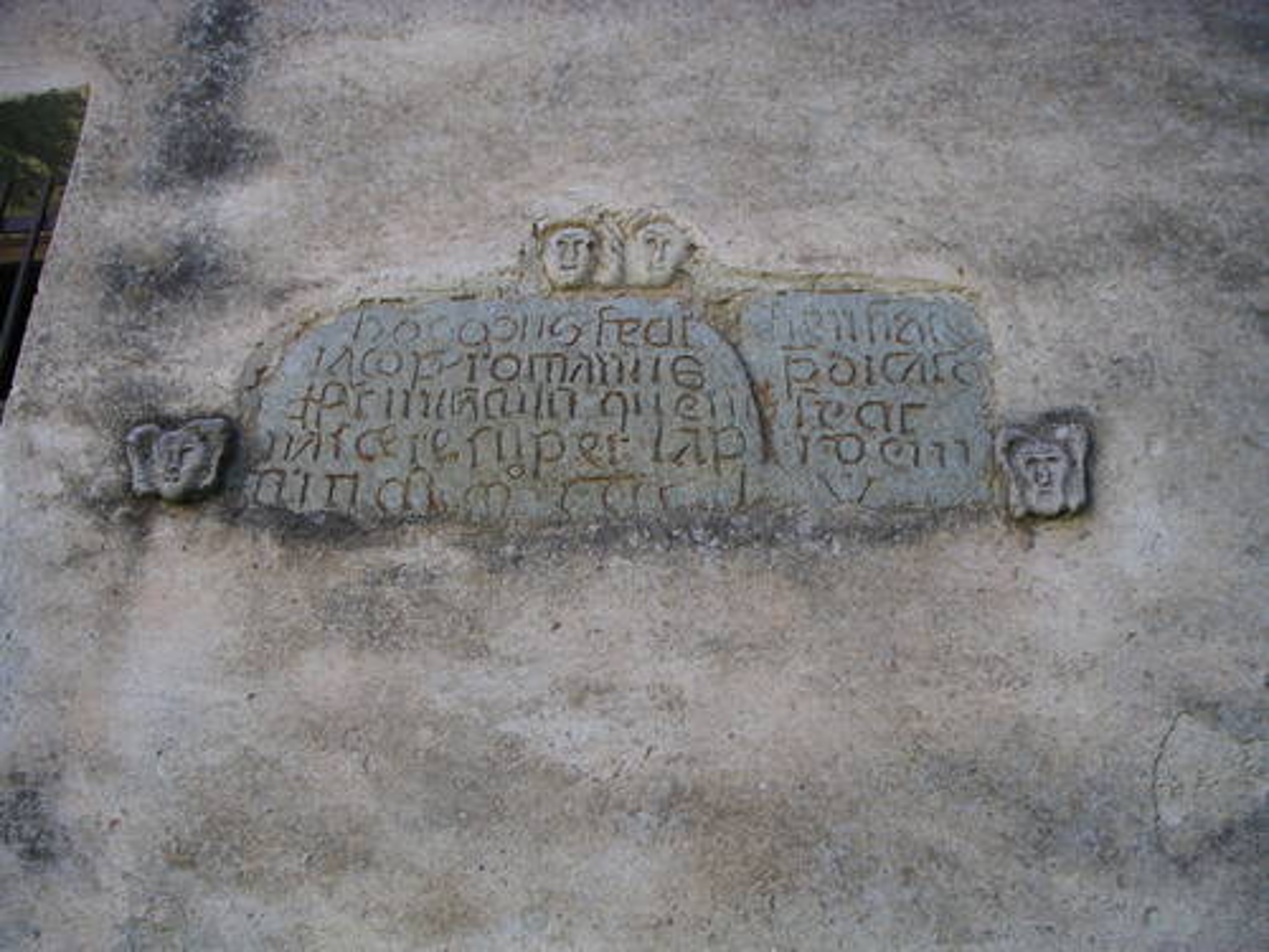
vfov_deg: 37.7
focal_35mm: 38
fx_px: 1393
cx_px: 634
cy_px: 476
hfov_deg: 49.0
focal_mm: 6
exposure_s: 1/180
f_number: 2.8
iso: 50
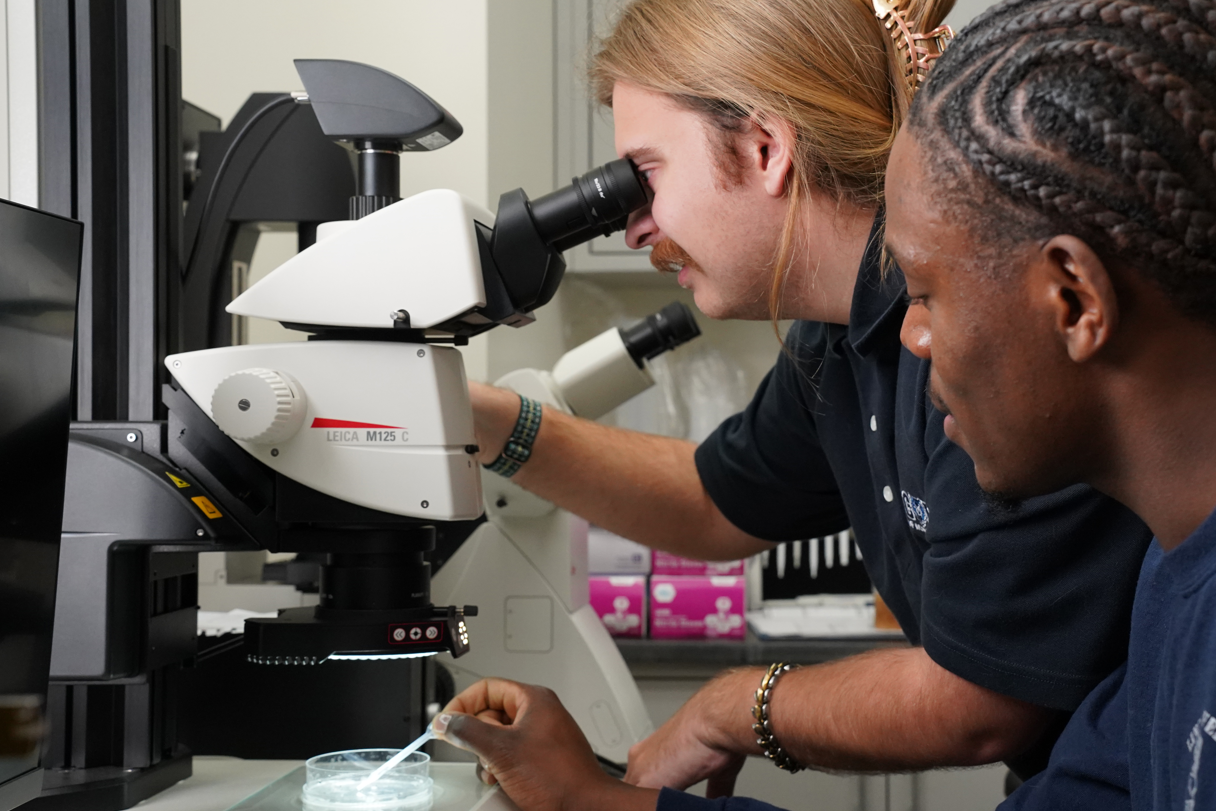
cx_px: 722
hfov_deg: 37.4
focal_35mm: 53
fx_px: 1790
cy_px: 407
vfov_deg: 25.5
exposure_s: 1/400
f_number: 6.3
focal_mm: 44
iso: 4000
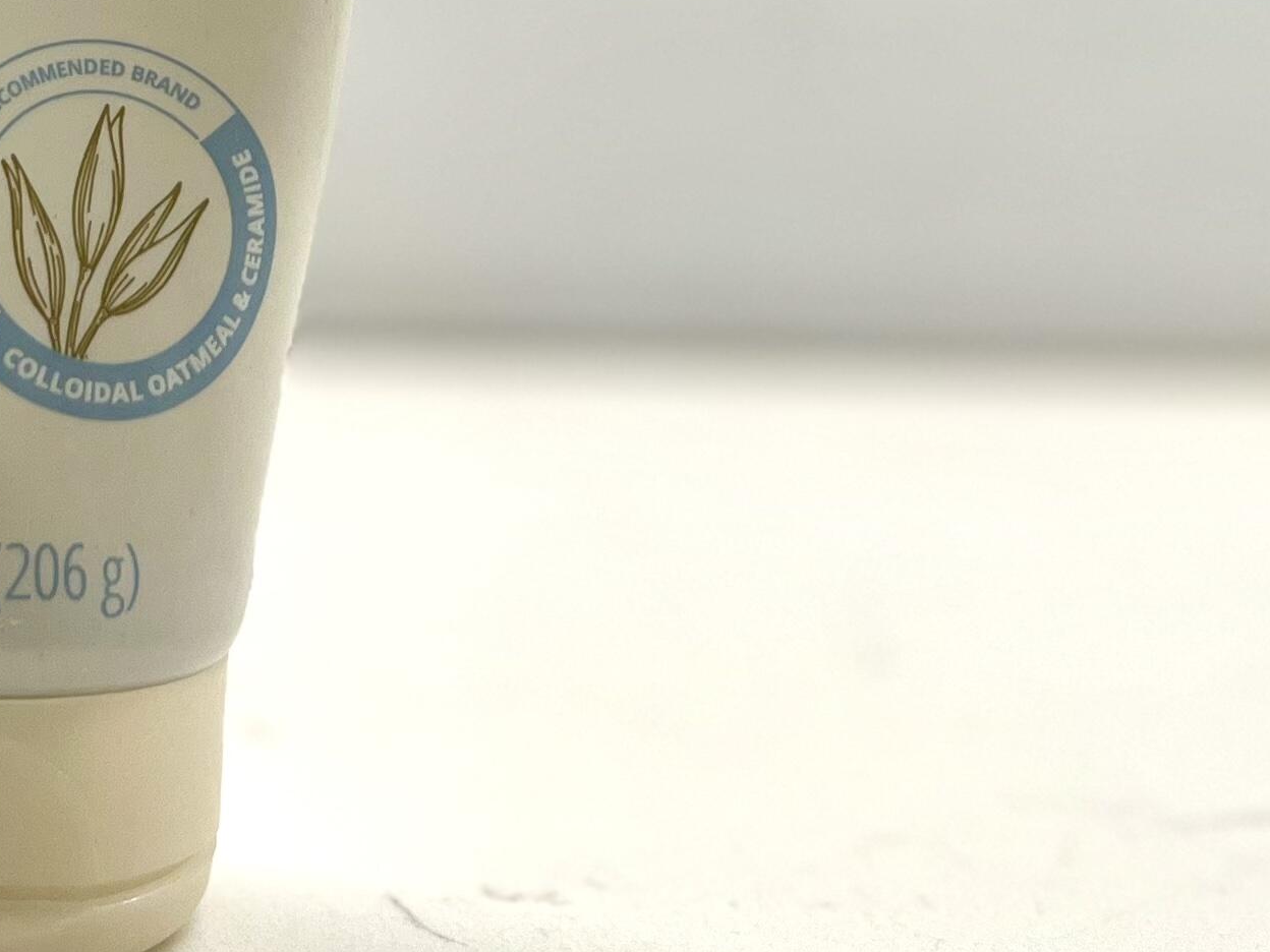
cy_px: -121
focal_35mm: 84
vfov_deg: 17.0
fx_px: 3082
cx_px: -64
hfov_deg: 22.2
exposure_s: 1/120
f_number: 1.5
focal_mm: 5.7
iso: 64
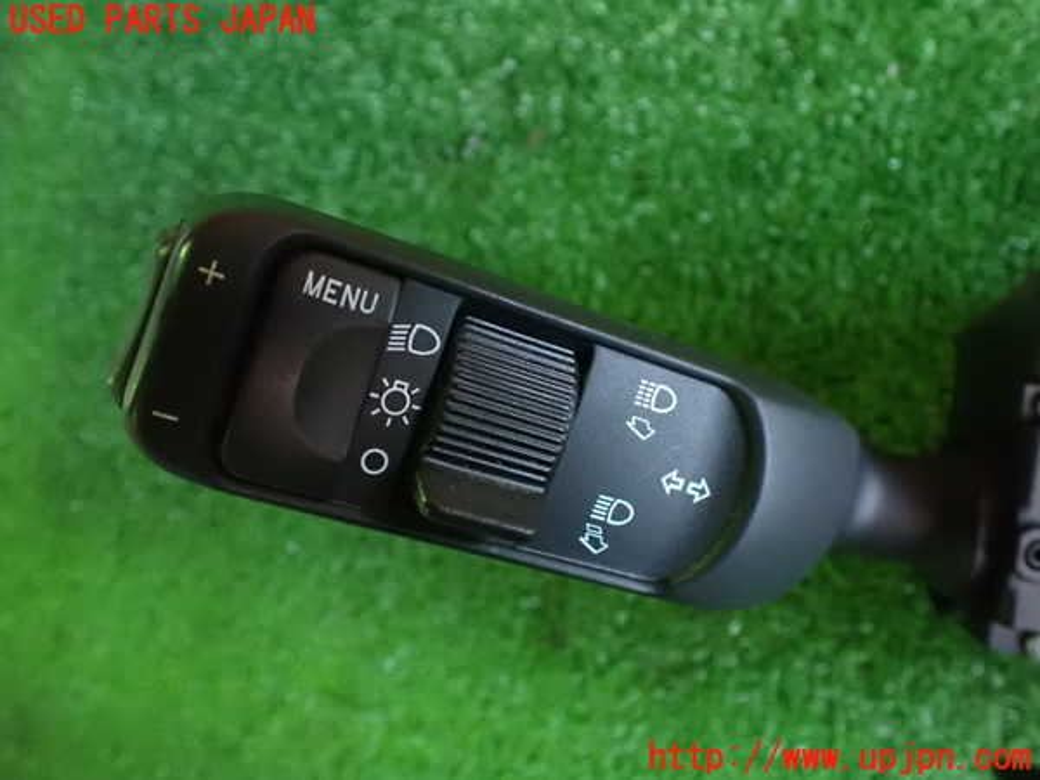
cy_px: 390
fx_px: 901
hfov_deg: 60.0
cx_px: 520
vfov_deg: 46.8
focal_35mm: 30
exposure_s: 1/25
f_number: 2.3
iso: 1600
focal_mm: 5.4
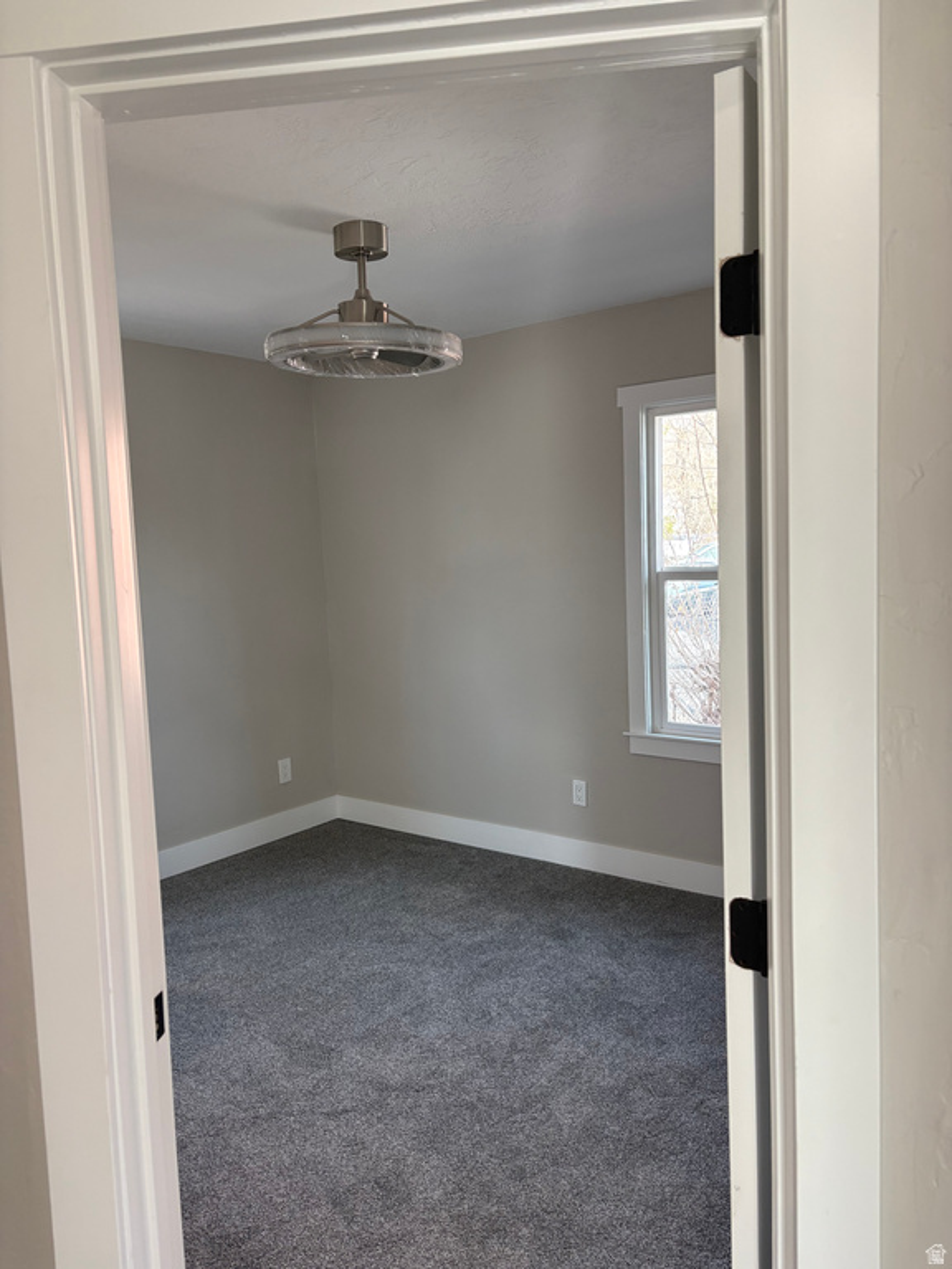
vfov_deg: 67.3
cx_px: 476
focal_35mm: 26
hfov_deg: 53.1
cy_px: 634
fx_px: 953
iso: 125
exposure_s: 1/190
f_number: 1.6
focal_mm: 5.96
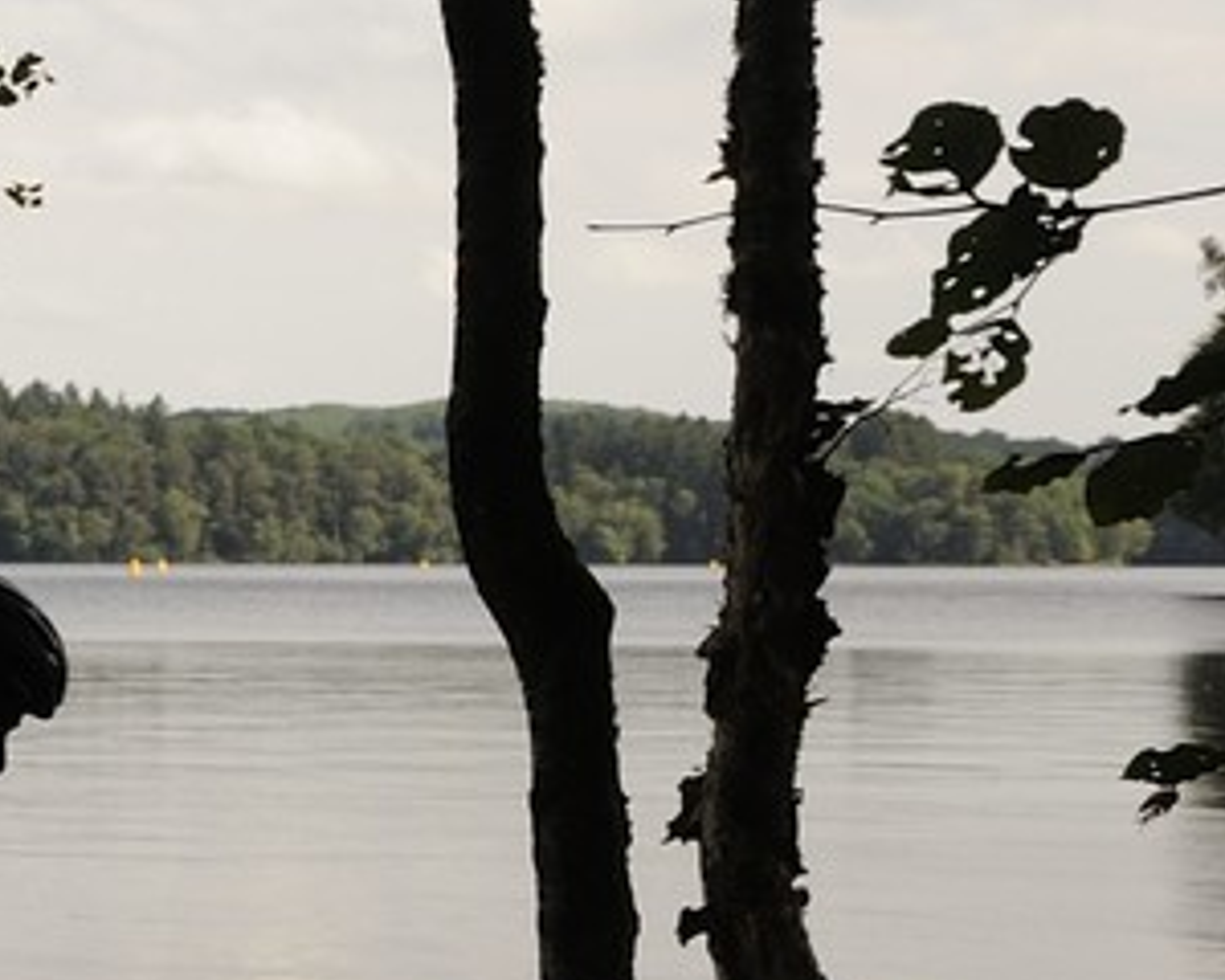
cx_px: -2038
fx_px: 4351
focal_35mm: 120
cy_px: 666
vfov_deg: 12.8
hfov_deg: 11.8
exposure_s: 1/400
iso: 200
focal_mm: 24
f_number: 7.1
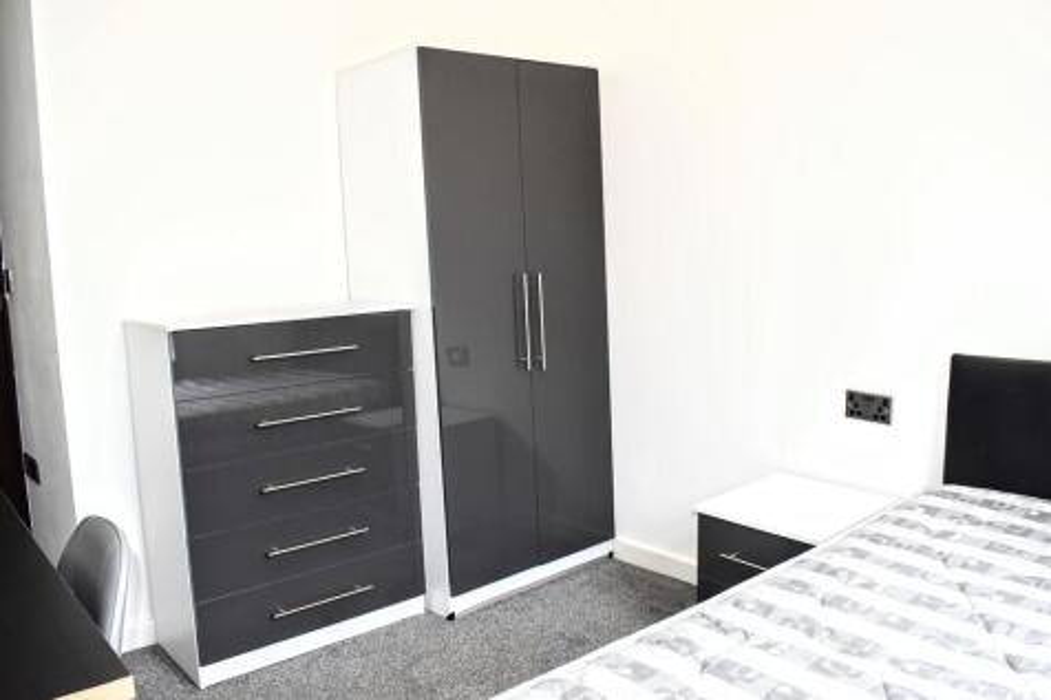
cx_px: 526
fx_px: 788
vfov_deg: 47.9
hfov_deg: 67.4
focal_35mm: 27
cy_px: 350
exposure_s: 1/125
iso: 800
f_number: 5.6
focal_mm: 18
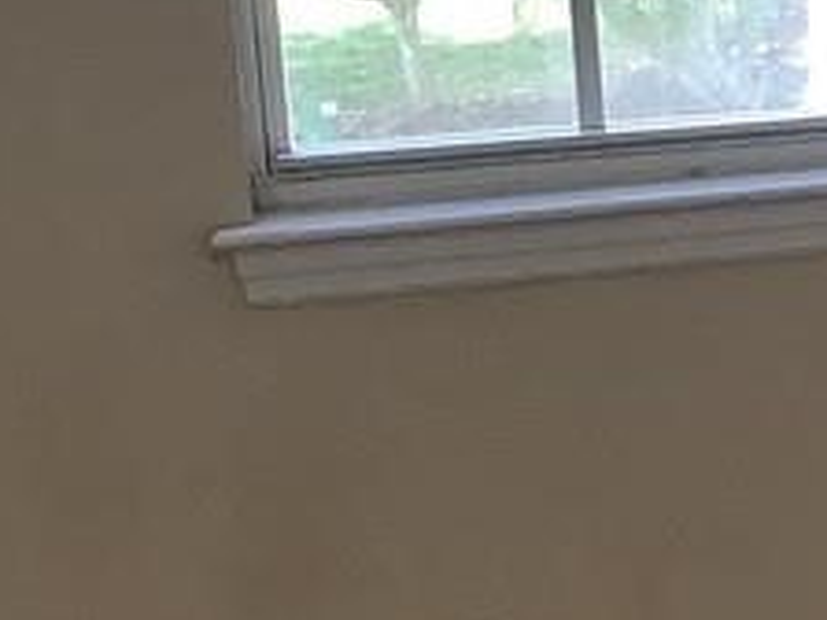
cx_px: 1636
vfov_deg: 10.4
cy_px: 133
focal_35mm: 142
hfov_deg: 12.3
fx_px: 3392
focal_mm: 3.3
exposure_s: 1/60
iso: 50
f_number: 2.4
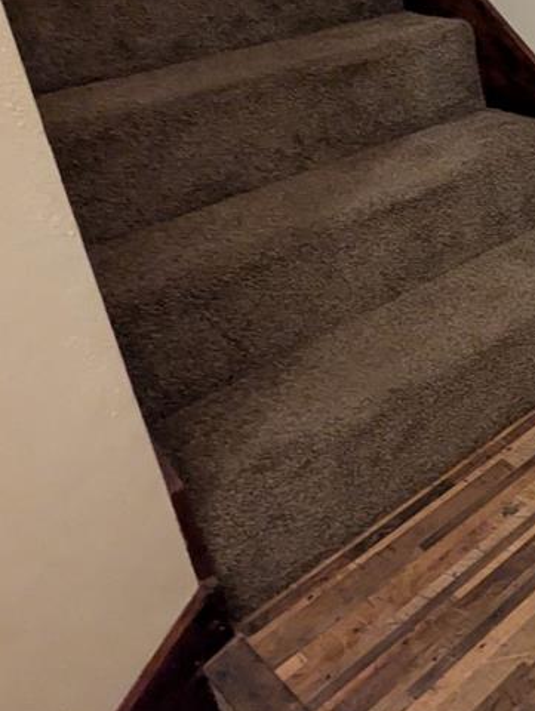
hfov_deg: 31.9
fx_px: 823
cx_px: 586
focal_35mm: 40
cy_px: 241
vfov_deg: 46.1
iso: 630
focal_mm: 2.35
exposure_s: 1/24
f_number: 2.2
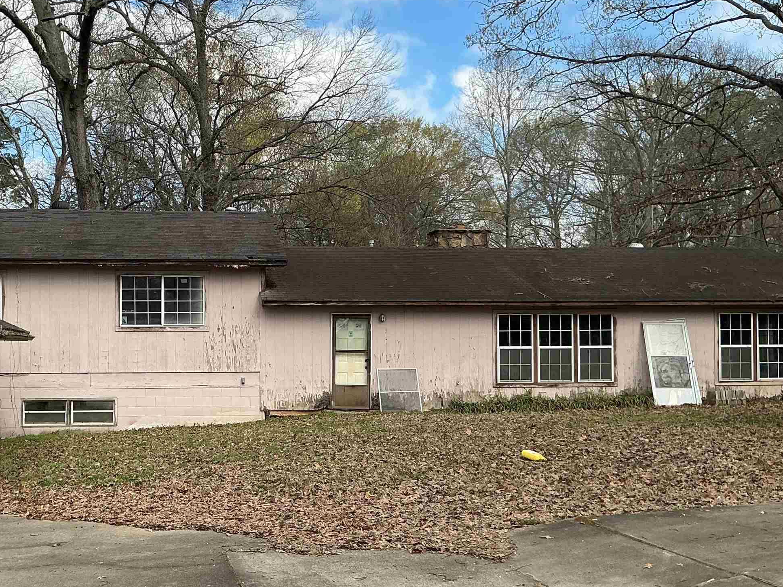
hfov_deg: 40.5
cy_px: 337
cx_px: 232
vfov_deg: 31.5
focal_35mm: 46
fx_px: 1041
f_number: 1.8
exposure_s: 1/759
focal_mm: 3
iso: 25
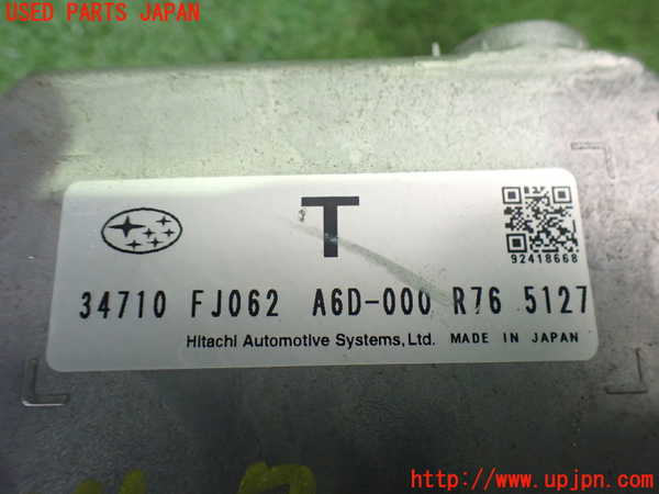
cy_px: 247
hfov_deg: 60.0
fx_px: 571
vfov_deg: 46.8
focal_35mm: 30
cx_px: 330
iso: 800
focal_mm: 5.4
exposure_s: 1/50
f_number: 2.3
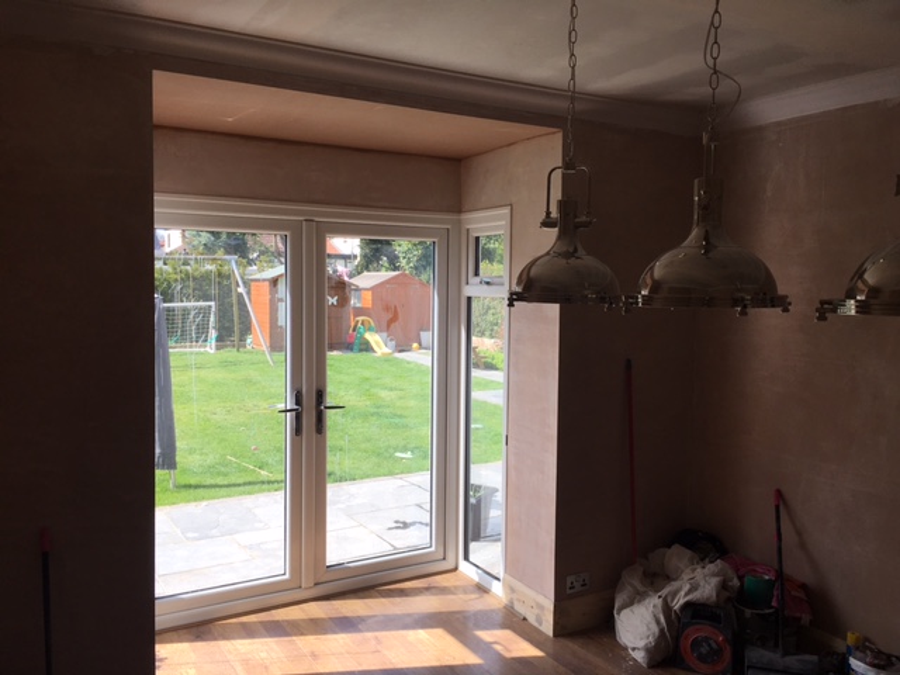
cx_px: 450
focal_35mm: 29
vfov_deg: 48.2
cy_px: 338
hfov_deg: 61.7
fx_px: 754
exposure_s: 1/455
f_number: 2.2
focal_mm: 4.15
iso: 25
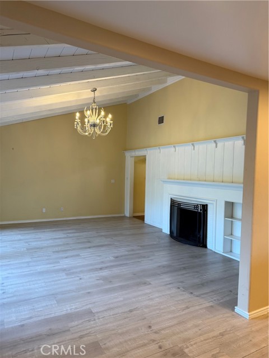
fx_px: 249
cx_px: 134
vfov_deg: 71.6
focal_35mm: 24
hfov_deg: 56.8
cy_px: 179
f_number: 1.78
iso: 125
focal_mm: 6.76
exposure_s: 1/120
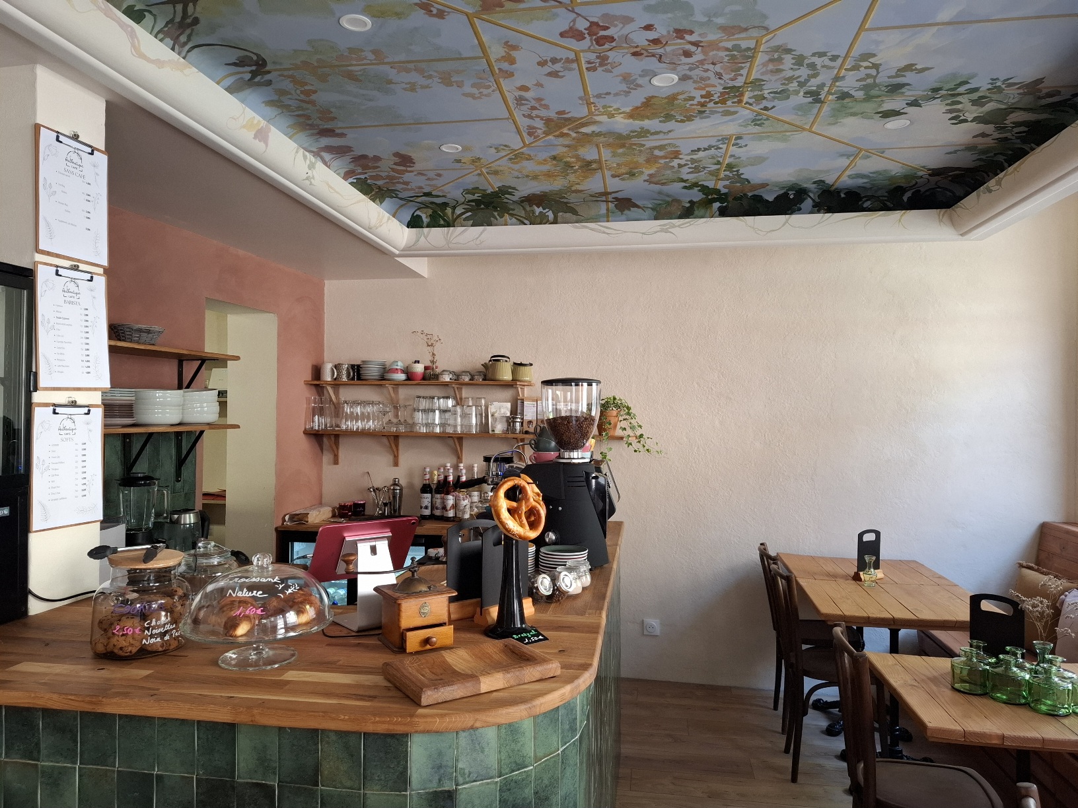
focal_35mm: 23
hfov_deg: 73.9
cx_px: 539
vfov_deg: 58.9
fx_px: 716
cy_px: 404
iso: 200
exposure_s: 1/50
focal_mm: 5.54
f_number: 1.8
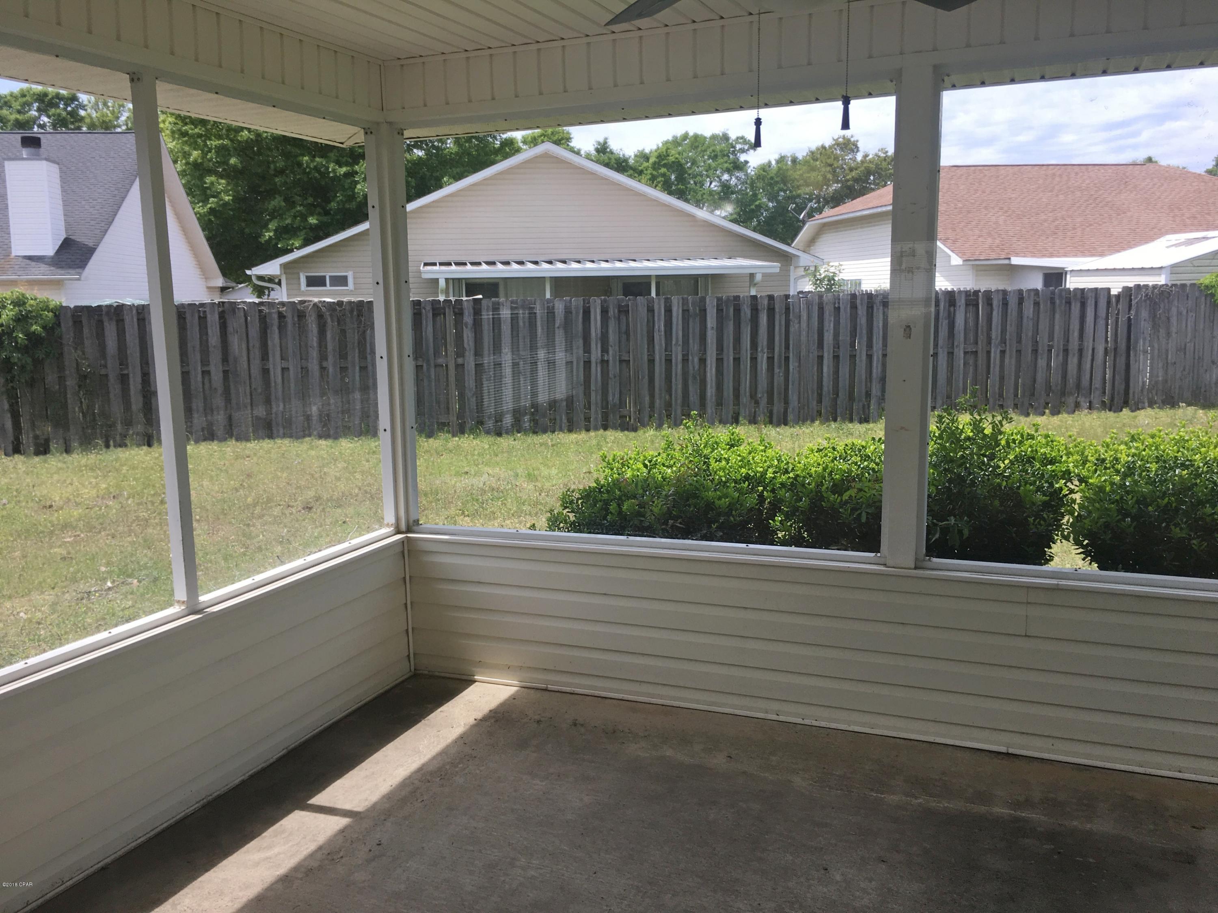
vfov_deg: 48.2
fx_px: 1020
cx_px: 609
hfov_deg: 61.7
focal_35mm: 29
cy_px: 456
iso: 25
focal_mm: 4.15
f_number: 2.2
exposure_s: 1/407
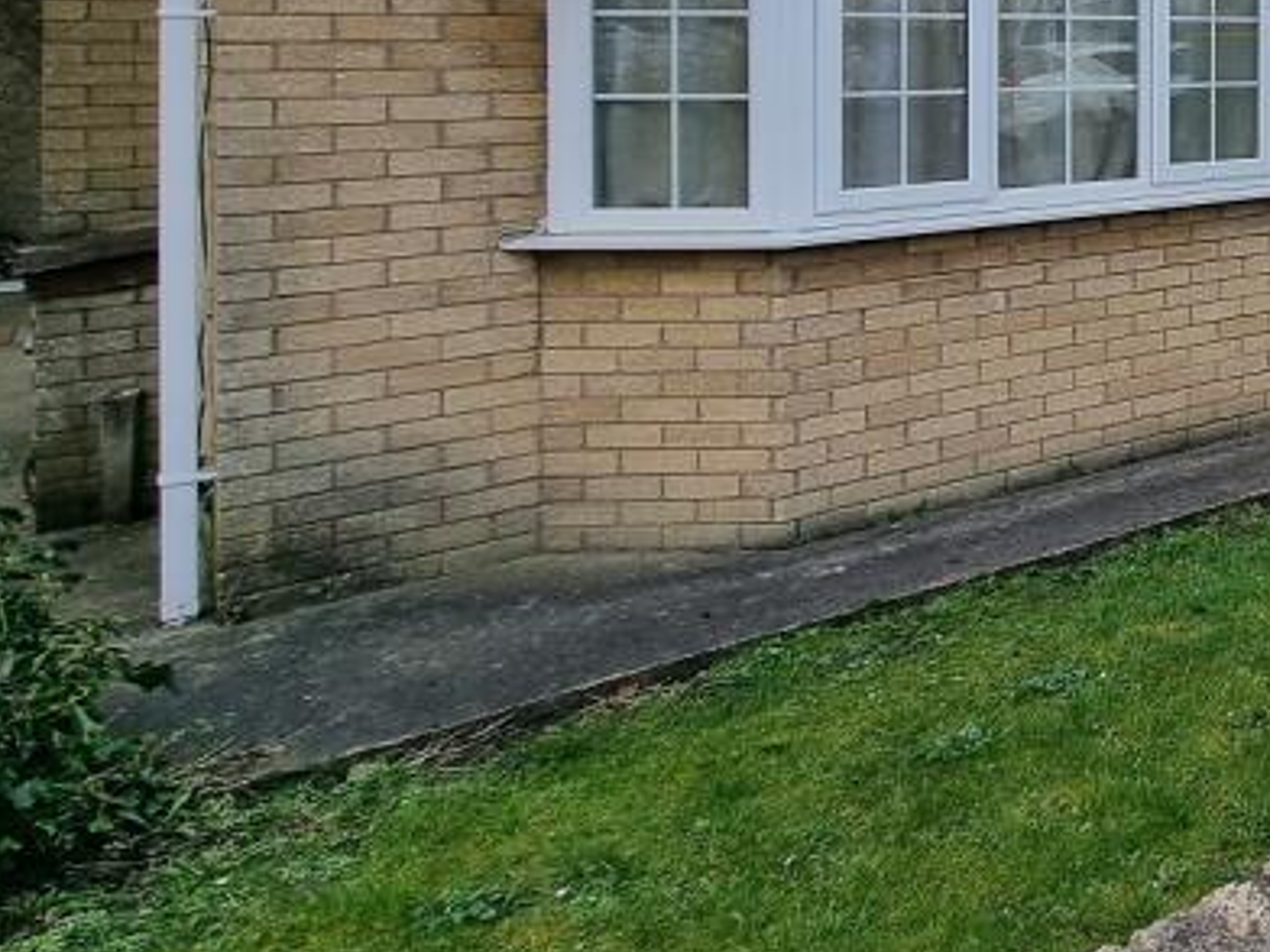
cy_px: 3
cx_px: 1591
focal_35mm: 34
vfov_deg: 37.4
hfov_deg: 37.5
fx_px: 1247
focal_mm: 2.2
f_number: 2.2
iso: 50
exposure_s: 1/870
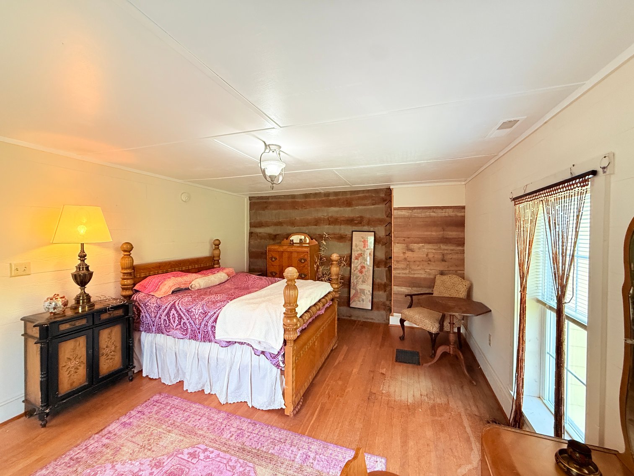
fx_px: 256
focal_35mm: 14
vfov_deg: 85.7
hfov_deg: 102.1
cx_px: 317
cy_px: 238
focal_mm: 2.22
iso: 400
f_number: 2.2
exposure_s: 1/120
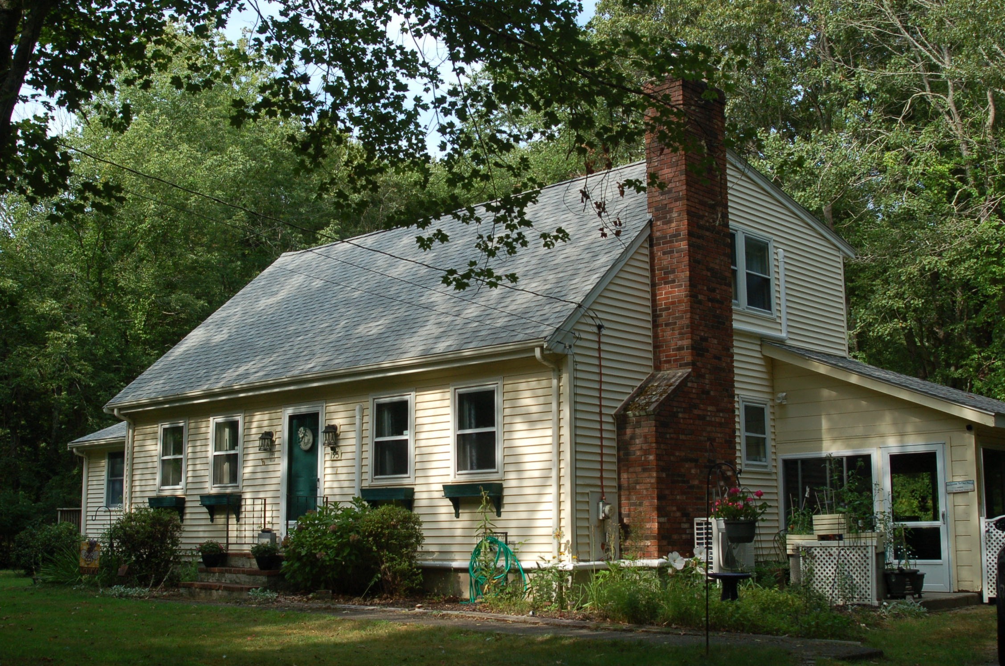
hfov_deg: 46.5
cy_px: 333
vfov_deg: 31.8
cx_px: 502
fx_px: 1170
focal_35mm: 42
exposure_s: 1/320
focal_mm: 28
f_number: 9
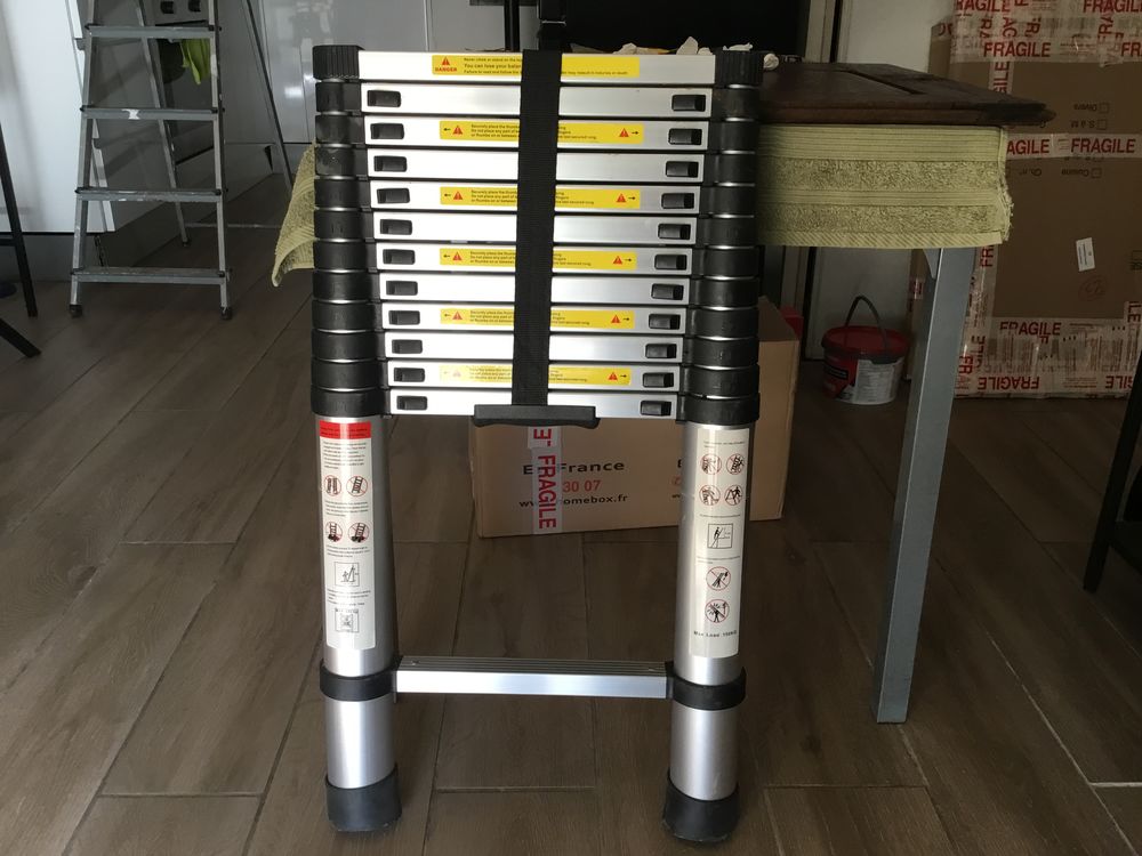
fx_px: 1023
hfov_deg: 58.4
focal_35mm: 31
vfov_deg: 45.4
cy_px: 428
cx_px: 571
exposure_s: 1/33
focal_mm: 3.3
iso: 40
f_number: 2.4
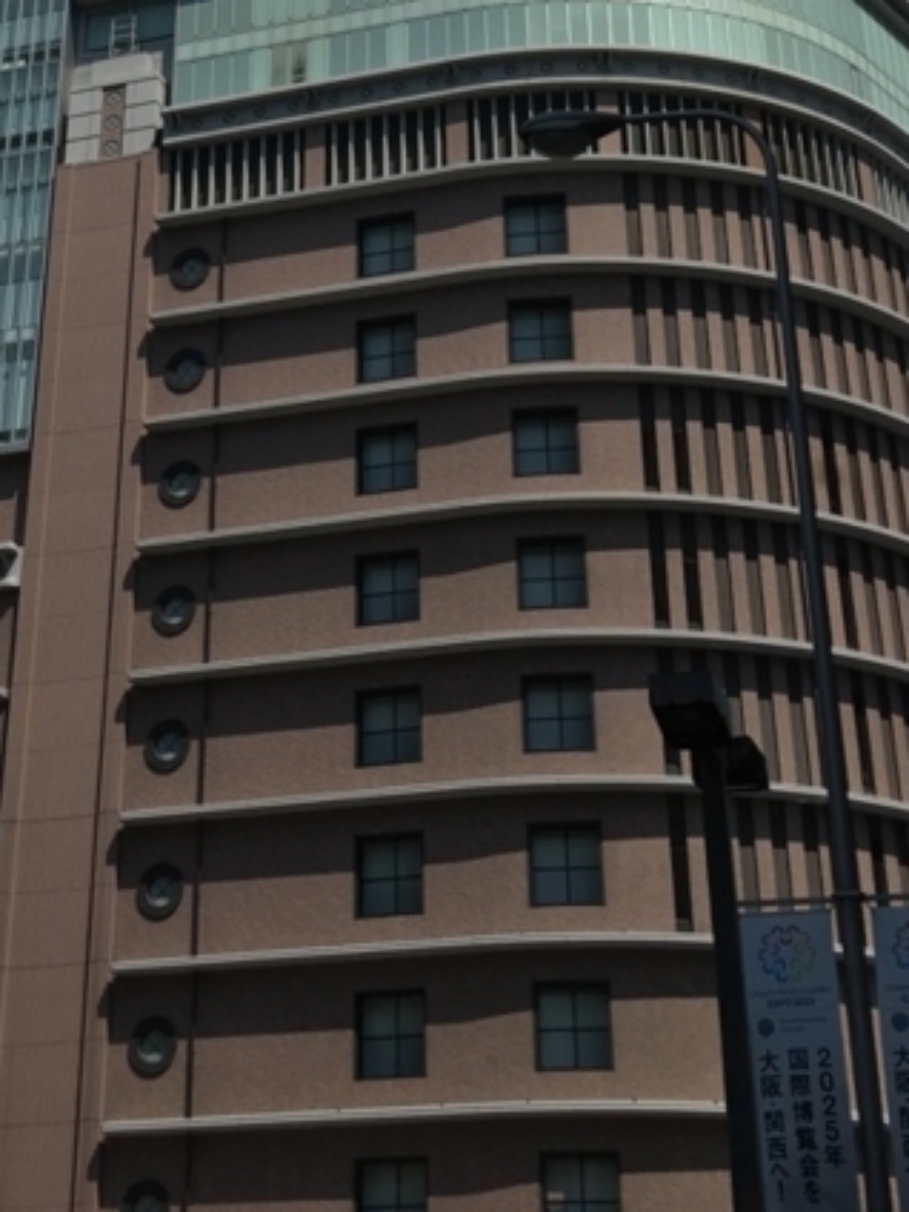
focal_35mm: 70
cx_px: 283
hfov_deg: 20.9
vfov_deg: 25.6
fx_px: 2451
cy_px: -149
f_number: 2.2
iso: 25
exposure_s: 1/2849
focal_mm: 4.15
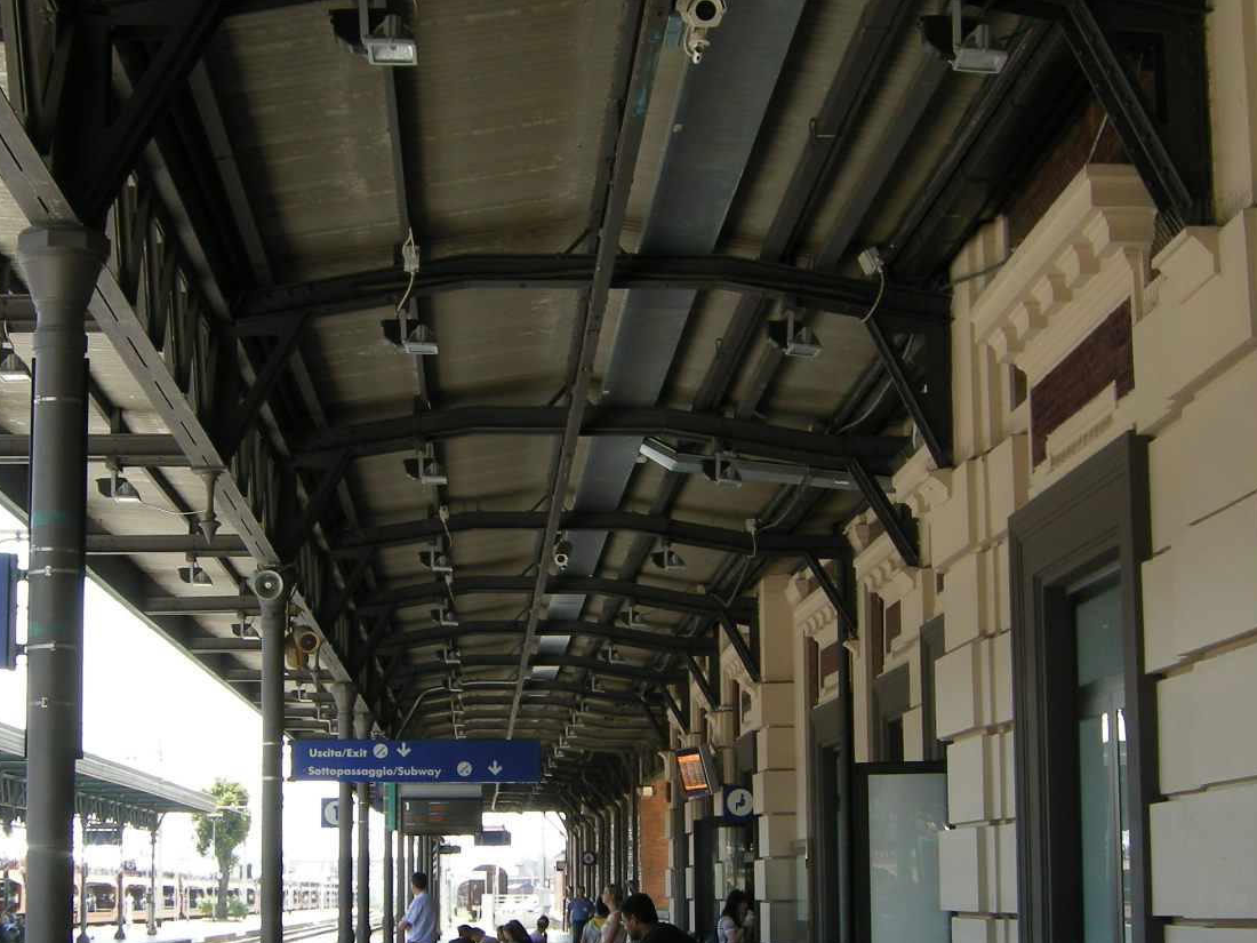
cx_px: 632
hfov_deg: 29.0
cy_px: 620
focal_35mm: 67
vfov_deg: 21.9
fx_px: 2433
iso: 64
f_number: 3.4
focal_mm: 7.5
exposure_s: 1/90.8
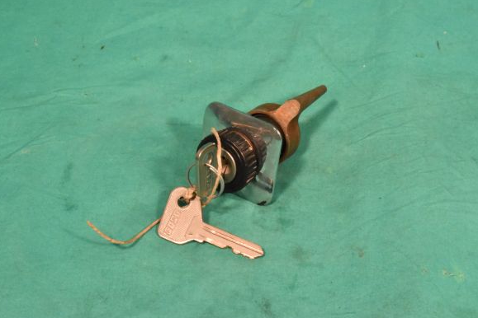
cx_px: 242
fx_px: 1135
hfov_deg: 23.8
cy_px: 160
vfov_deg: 16.0
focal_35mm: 86
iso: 6400
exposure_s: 1/100
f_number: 29
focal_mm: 55
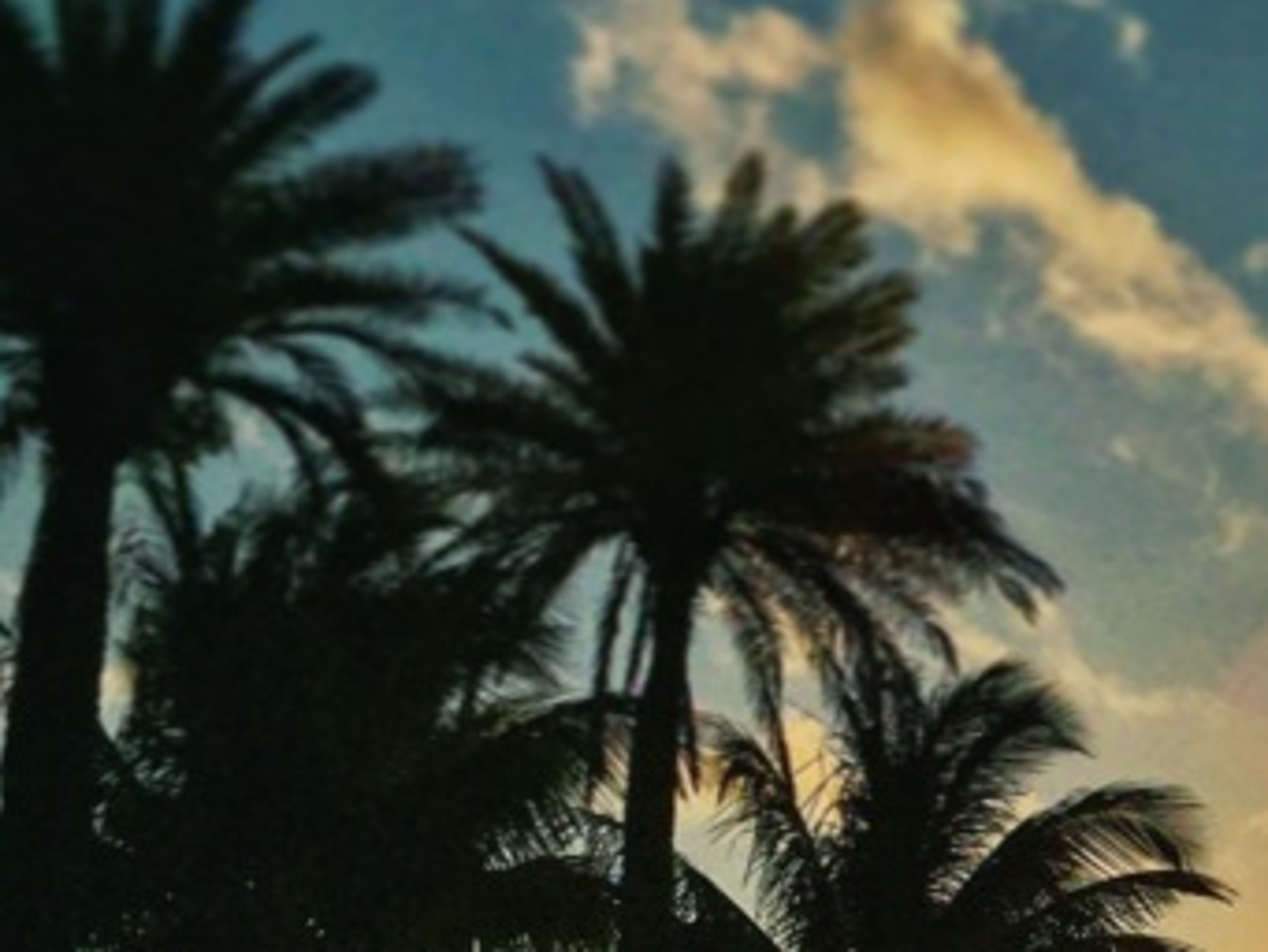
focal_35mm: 87
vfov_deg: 16.5
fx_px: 3188
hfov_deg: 21.1
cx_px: 1487
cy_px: 1006
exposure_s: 1/40000
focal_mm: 4.15
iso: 50
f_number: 2.2
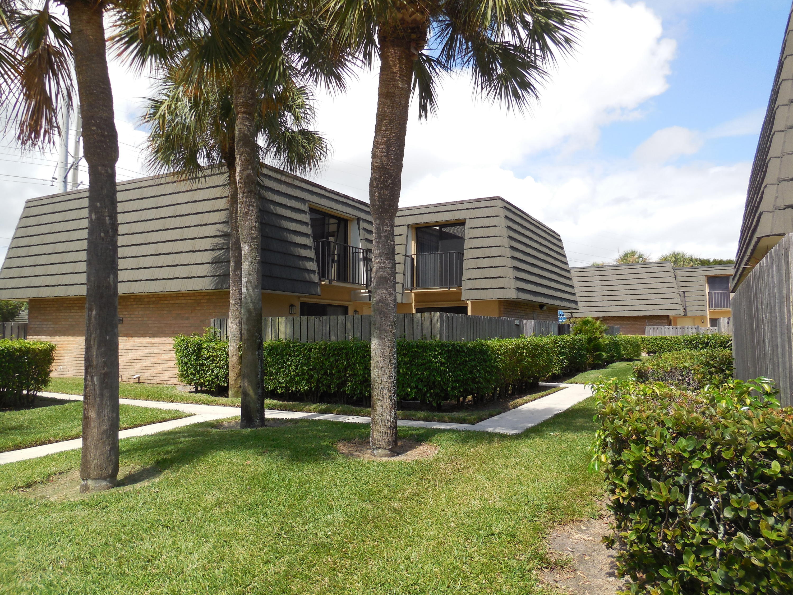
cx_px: 396
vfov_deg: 54.9
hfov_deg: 69.4
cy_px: 298
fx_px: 573
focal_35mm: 25
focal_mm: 4.5
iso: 125
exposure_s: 1/1000
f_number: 3.1
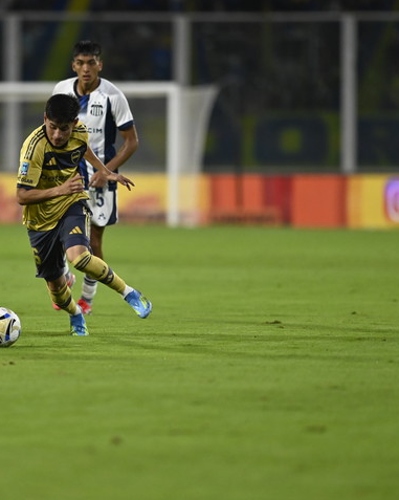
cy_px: 250
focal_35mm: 425
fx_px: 6279
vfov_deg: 4.6
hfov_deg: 3.6
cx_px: 52
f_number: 2.8
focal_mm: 300
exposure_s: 1/4000
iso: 4000
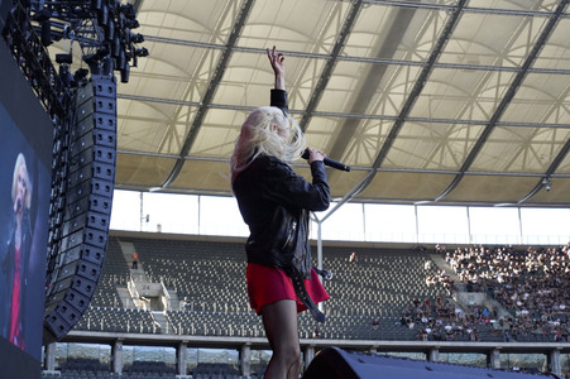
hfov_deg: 33.4
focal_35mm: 60
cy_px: 190
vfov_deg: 22.6
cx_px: 285
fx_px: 949
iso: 1600
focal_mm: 60
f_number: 8
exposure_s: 1/400
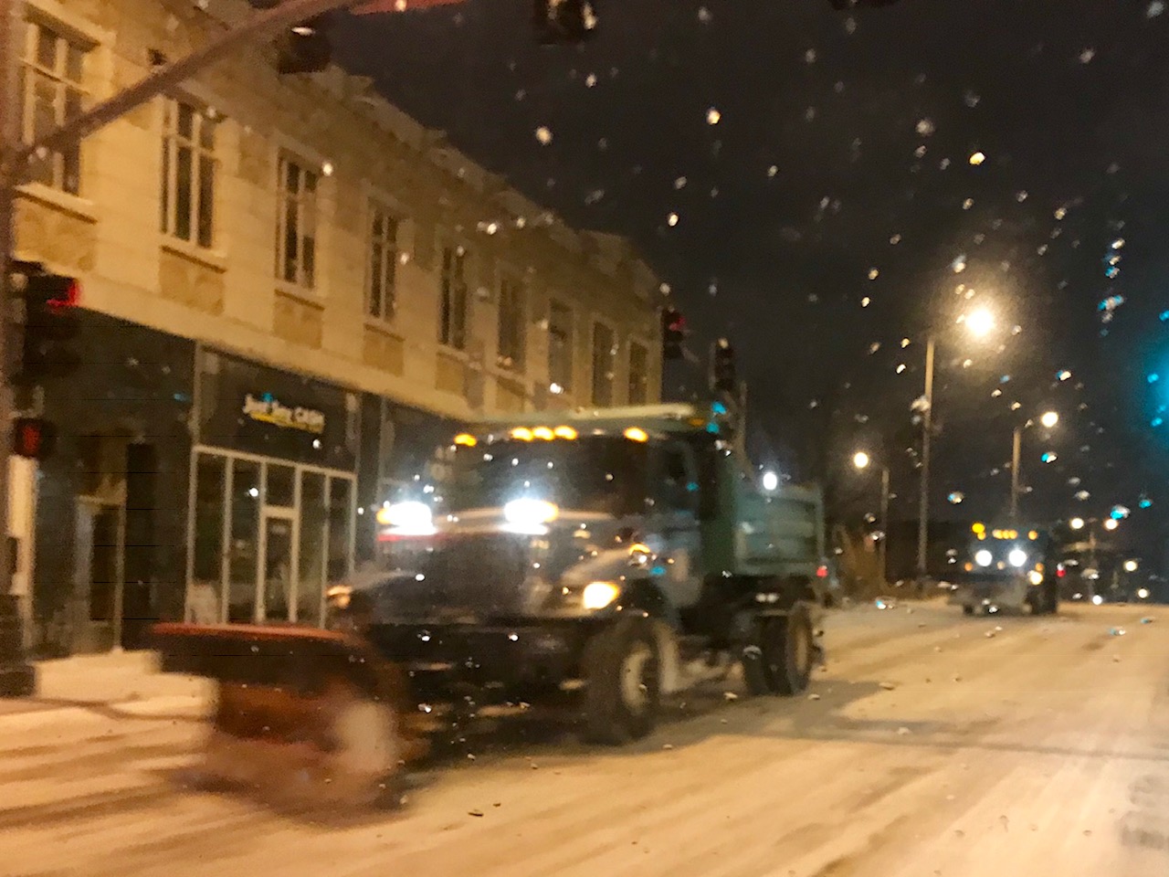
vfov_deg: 49.7
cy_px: 438
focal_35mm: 28
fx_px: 946
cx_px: 584
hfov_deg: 63.4
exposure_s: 1/12
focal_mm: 3.99
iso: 100
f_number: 1.8
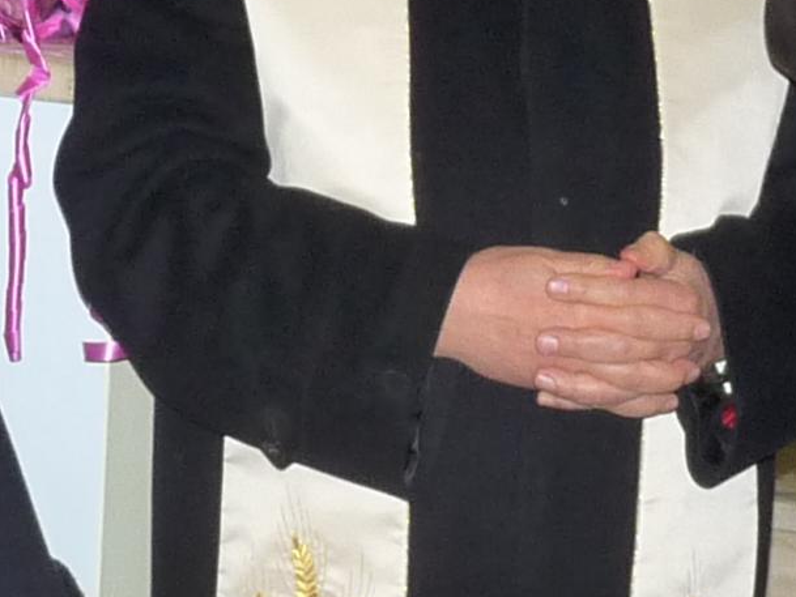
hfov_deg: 12.0
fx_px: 3772
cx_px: 542
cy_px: 294
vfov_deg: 9.1
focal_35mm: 164
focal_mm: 4.8
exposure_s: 1/60
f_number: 2.8
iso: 250
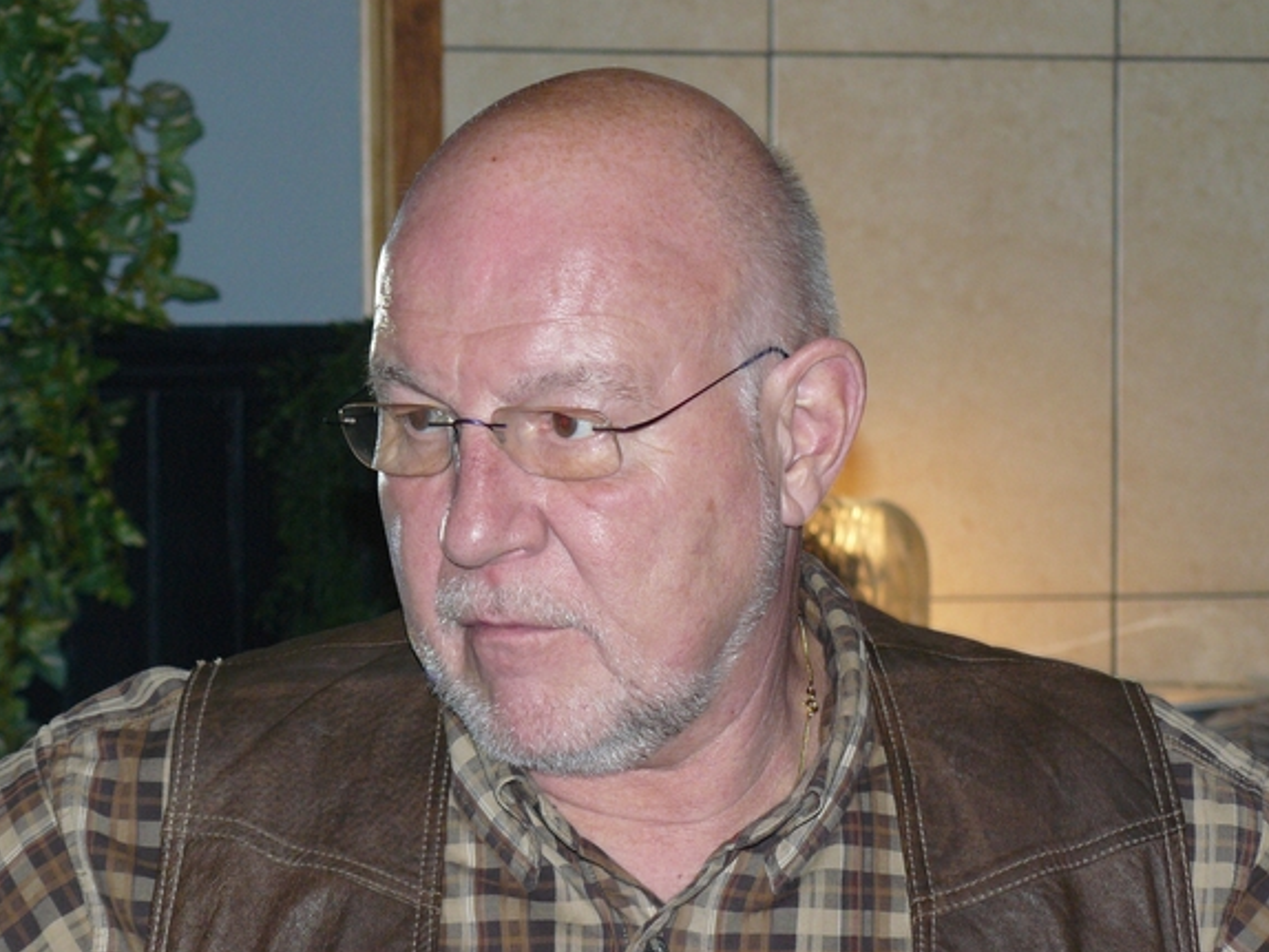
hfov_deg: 12.0
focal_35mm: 164
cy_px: 462
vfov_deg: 9.1
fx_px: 6015
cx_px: 632
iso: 200
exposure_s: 1/30
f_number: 3.3
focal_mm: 26.2
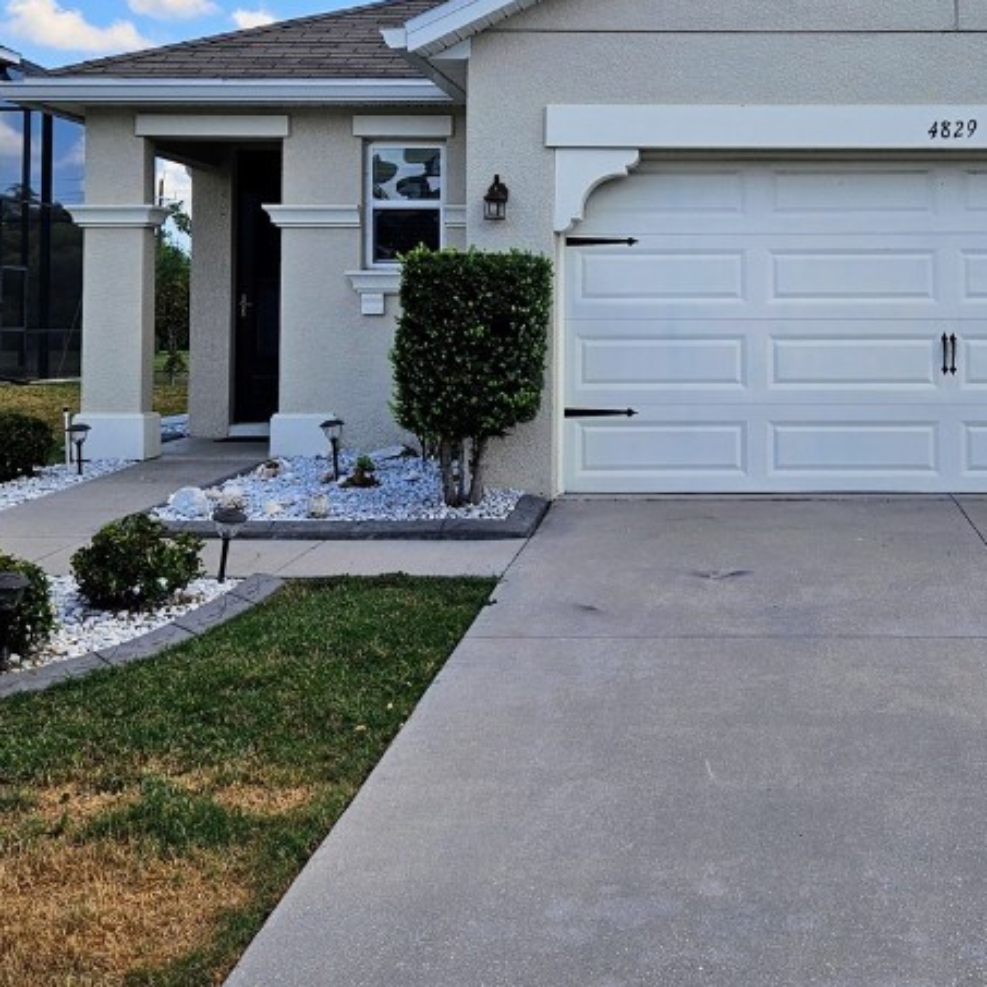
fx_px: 1484
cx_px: 754
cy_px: 264
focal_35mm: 46
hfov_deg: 35.9
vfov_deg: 36.1
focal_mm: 5.4
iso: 25
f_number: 1.8
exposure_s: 1/2032
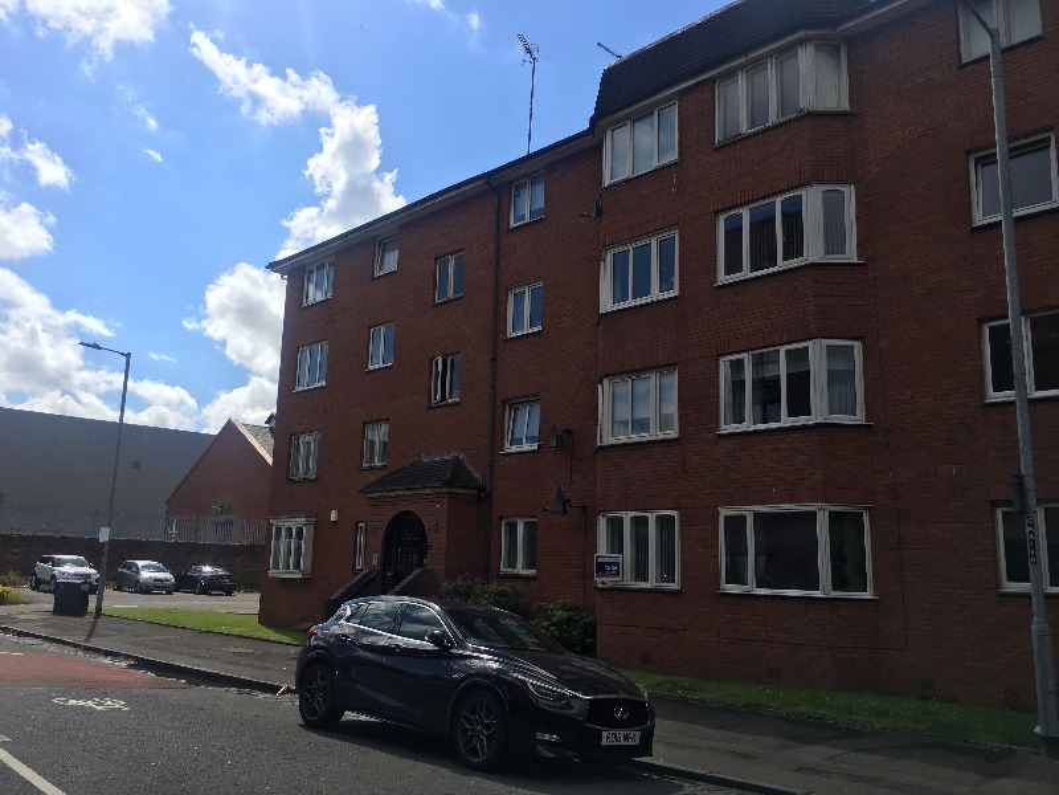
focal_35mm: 29
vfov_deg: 48.2
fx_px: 887
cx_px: 530
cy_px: 398
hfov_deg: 61.7
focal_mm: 4.15
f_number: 2.2
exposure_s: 1/1972
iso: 25
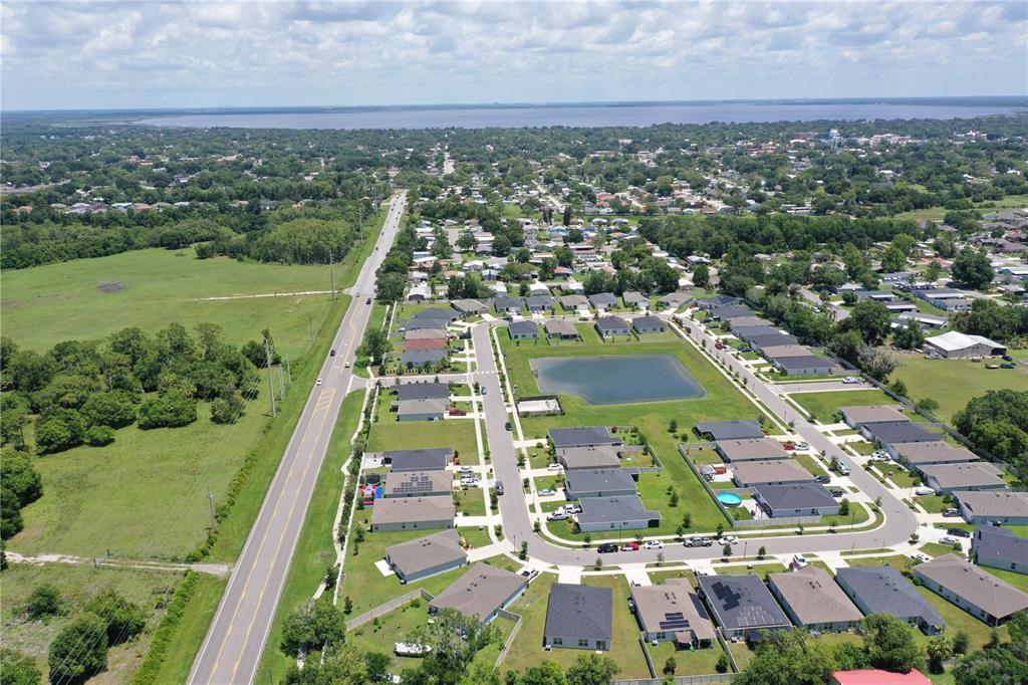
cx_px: 514
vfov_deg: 46.4
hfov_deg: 65.5
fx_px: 799
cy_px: 342
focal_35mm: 28
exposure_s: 1/500
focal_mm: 10.26
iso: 100
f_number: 5.6
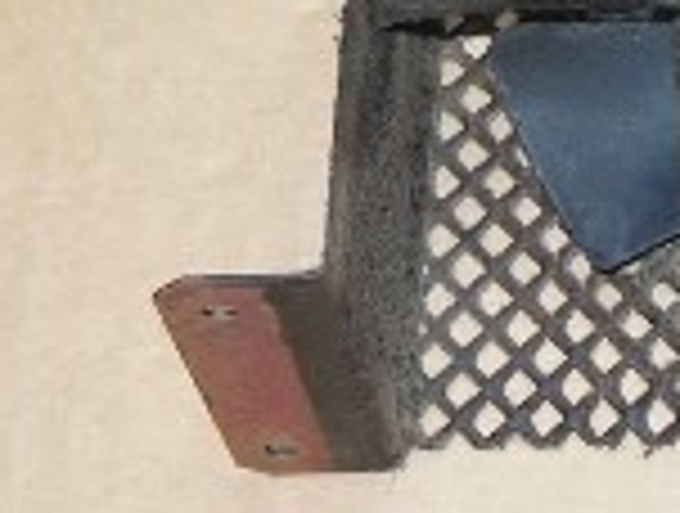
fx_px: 2914
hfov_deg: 12.8
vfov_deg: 10.0
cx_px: 932
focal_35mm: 148
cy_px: -9
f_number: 4
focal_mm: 8.9
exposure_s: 1/60
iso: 200
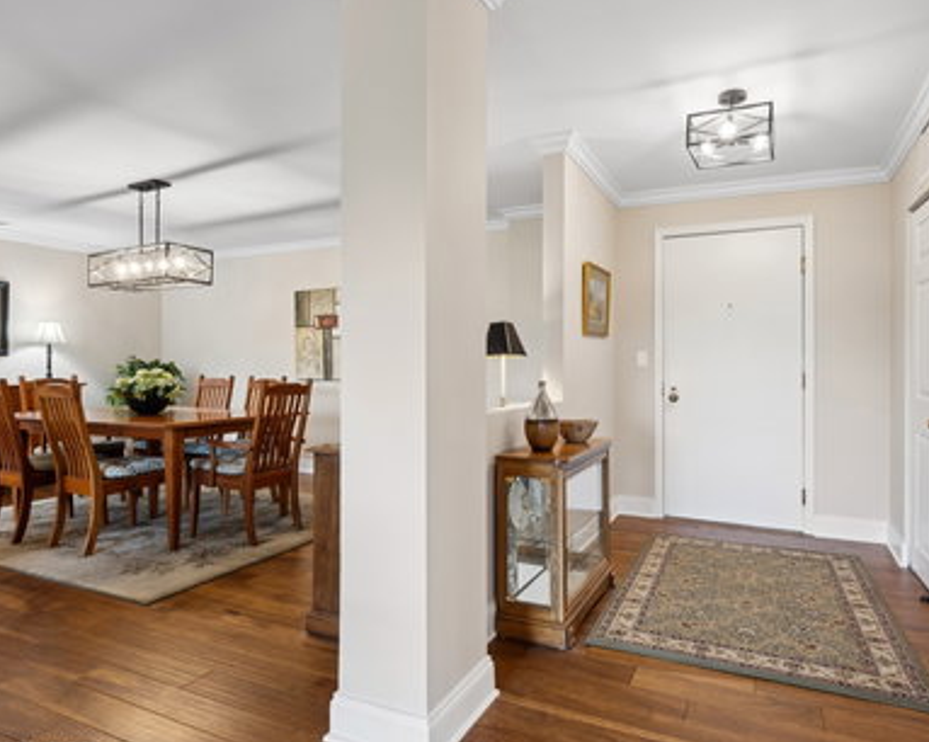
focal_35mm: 20
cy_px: 378
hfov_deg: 80.0
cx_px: 524
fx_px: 550
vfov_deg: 68.1
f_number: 9.5
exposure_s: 1/3.33
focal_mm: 17
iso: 200
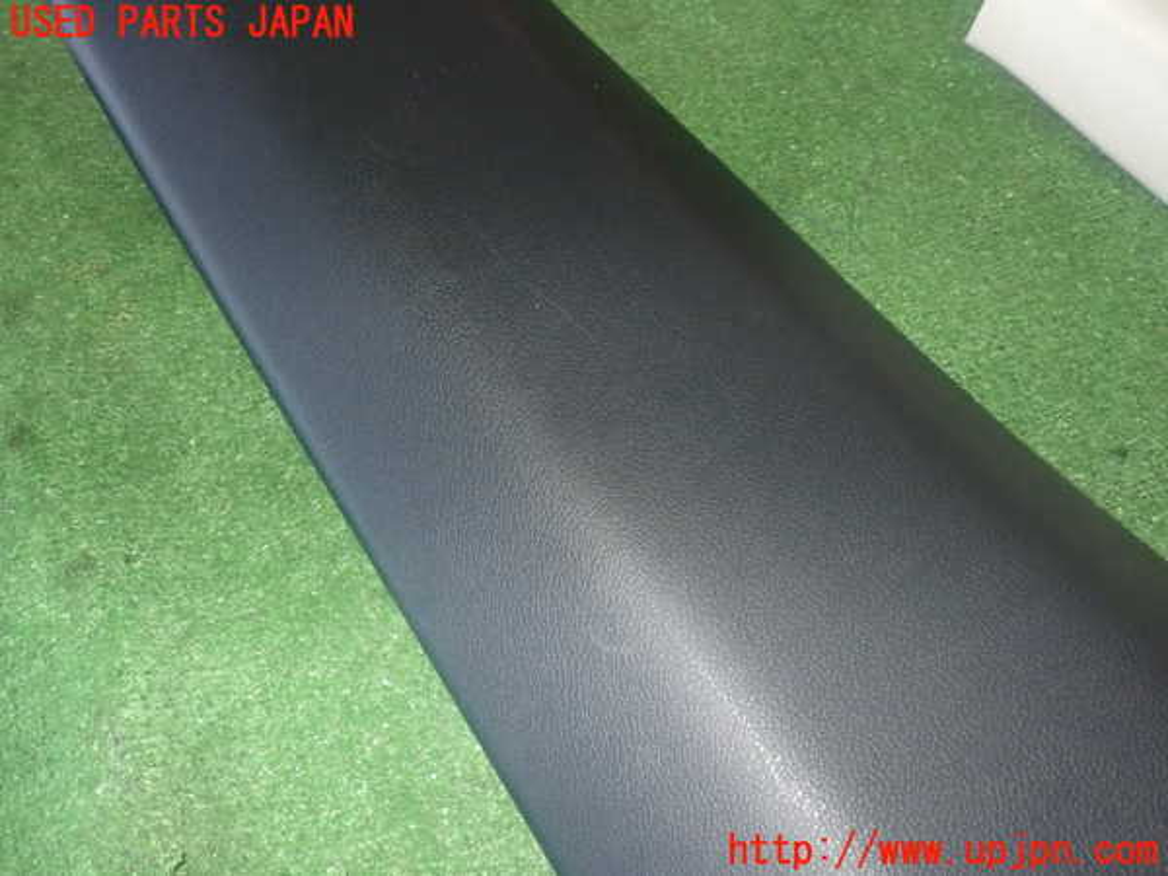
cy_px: 438
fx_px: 1080
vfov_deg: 44.2
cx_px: 584
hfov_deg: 56.8
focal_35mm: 32
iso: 800
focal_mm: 5.79
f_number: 7.1
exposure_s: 1/30
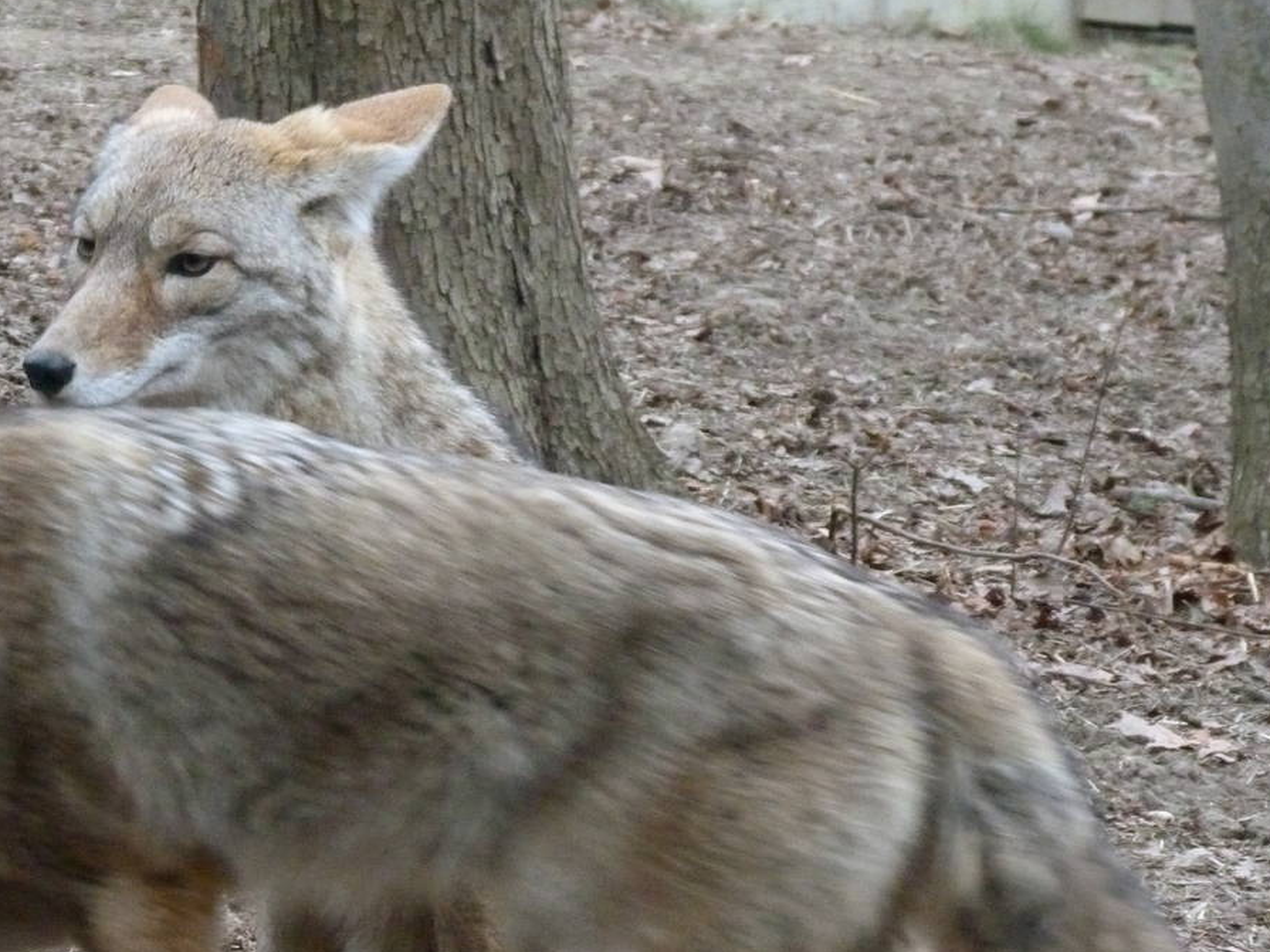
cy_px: 607
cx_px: 245
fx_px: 9244
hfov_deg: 7.8
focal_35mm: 252
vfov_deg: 5.9
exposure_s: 1/125
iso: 800
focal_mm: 25.4
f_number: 3.6
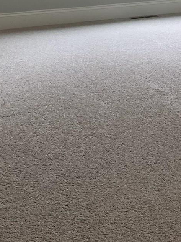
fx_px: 663
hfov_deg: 14.8
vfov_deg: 19.9
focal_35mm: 95
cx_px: 242
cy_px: -10
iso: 80
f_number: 1.8
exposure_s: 1/60
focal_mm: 4.25
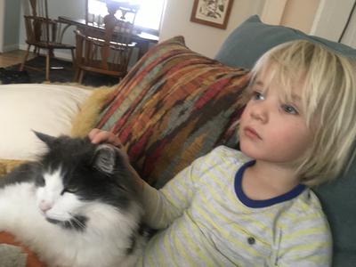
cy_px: 134
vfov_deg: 48.2
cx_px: 178
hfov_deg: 61.7
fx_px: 298
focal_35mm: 29
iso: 125
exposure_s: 1/30
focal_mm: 4.15
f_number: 2.2
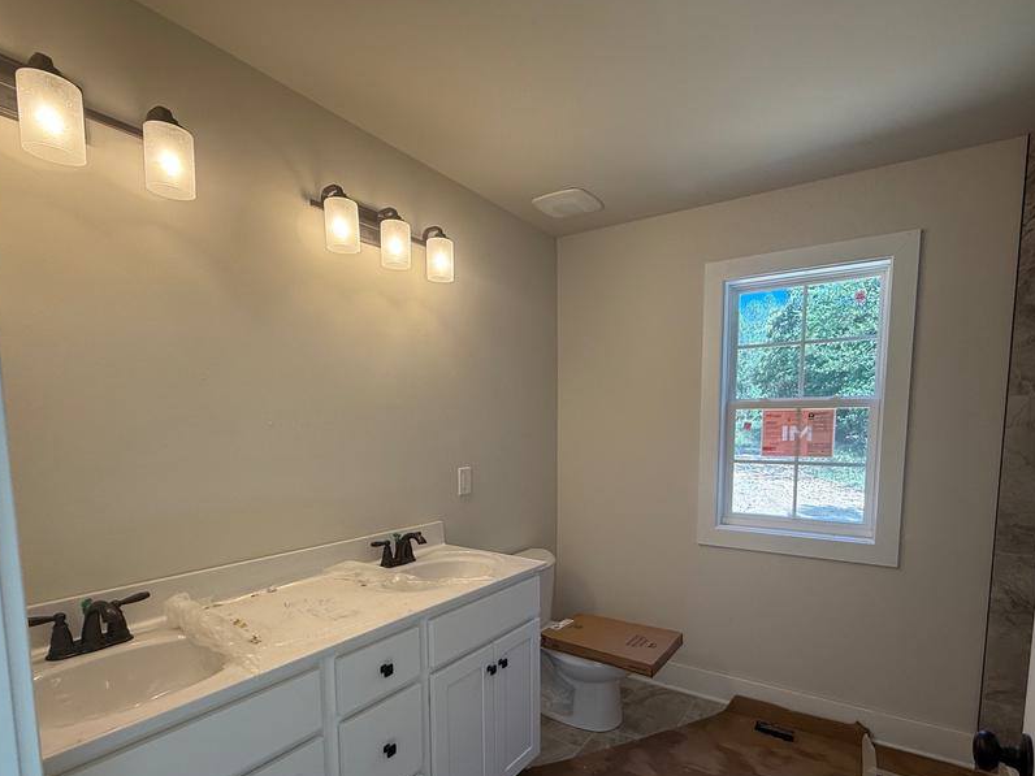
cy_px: 482
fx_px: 538
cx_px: 563
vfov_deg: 70.5
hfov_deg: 87.5
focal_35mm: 18
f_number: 2.2
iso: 64
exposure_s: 1/120
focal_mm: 2.22
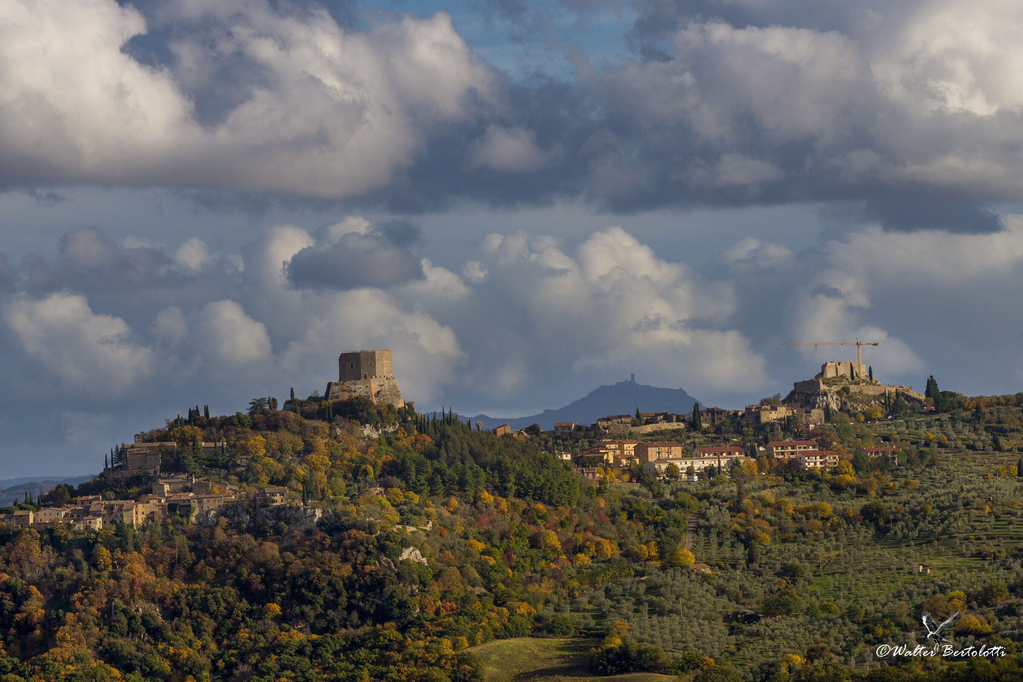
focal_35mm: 229
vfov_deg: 6.0
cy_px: 341
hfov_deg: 9.0
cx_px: 512
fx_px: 6507
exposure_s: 1/800
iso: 200
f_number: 10
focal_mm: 229
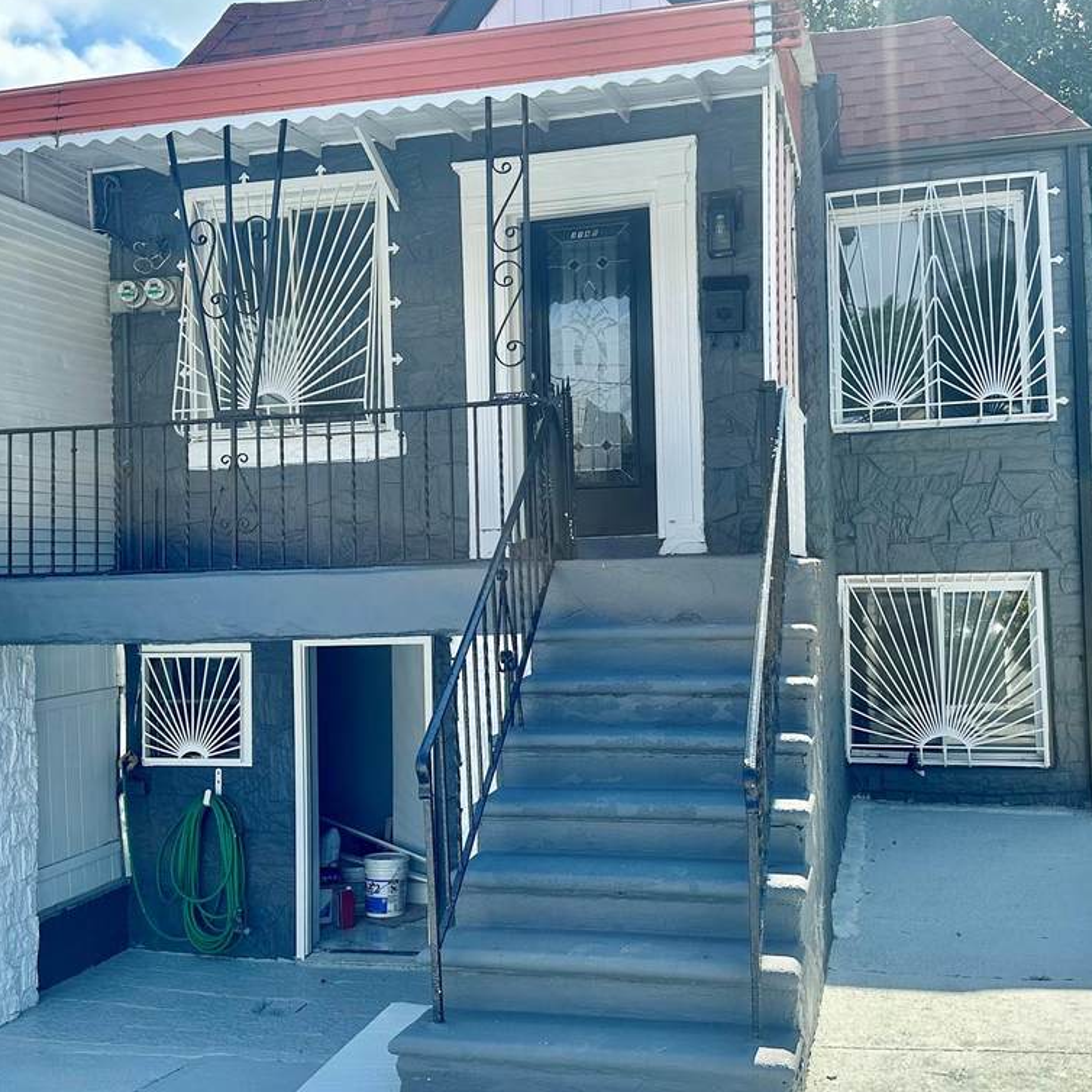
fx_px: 1285
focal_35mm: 36
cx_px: 550
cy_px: 536
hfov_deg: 46.0
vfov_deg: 46.0
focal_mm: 6.86
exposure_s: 1/1949
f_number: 1.78
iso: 80
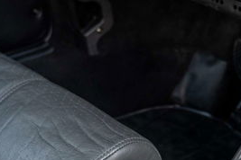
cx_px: 233
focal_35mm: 69
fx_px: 462
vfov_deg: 18.4
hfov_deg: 27.8
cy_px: 209
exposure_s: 1/30
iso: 640
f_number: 4
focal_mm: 24
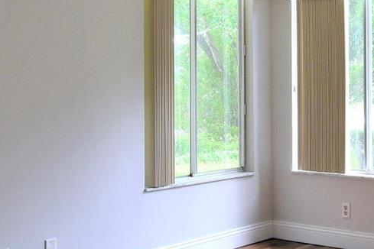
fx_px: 718
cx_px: 219
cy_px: 80
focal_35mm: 69
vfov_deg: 19.6
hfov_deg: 29.2
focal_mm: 11
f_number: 8
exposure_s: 1/50
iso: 400
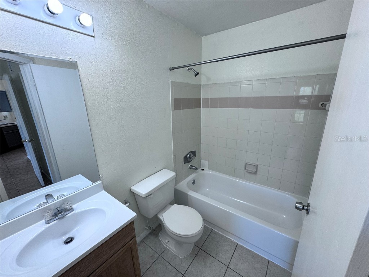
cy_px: 138
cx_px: 184
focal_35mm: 14
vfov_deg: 85.7
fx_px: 149
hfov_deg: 102.1
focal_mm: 2.22
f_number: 2.2
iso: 100
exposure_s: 1/120
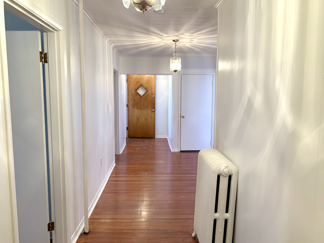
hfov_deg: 67.3
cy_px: 122
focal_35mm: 26
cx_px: 162
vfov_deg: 53.1
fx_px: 243
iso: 100
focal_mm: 4.25
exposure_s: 1/60
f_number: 1.8
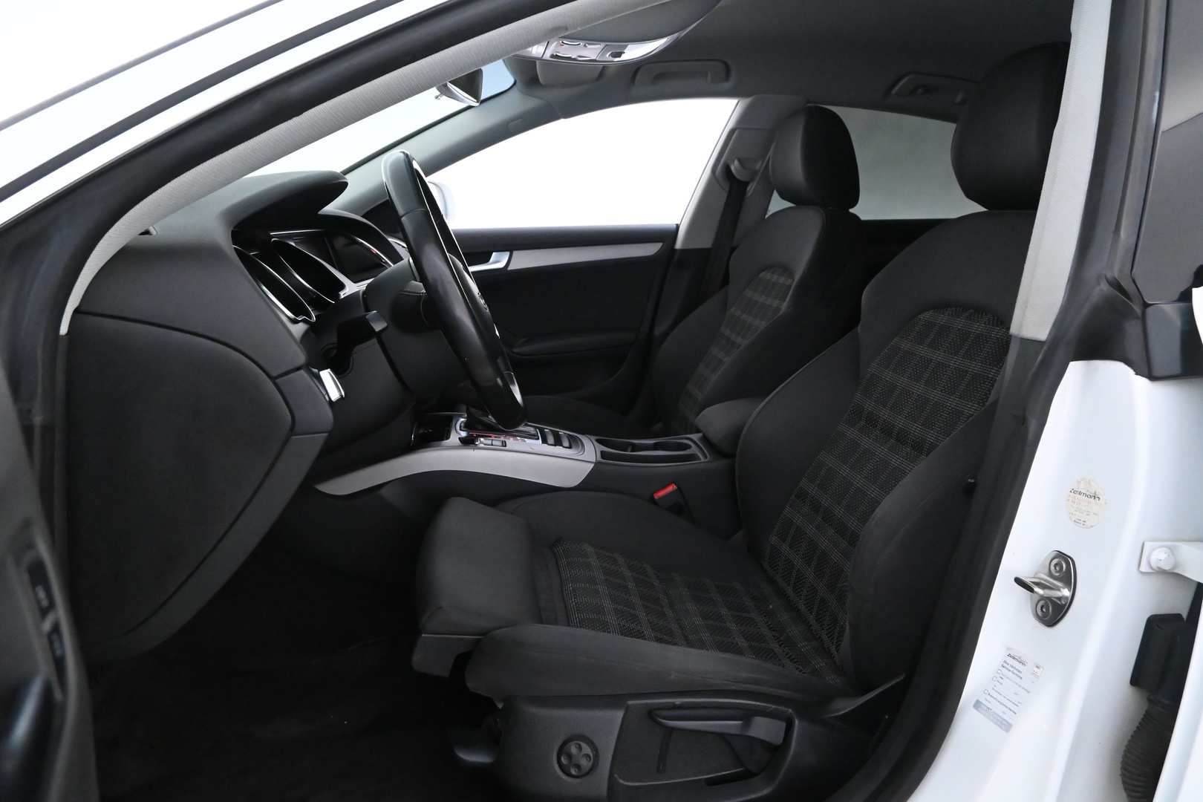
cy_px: 401
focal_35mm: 24
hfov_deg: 73.7
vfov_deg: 53.1
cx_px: 602
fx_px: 802
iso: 6400
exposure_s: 1/50
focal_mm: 16
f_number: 5
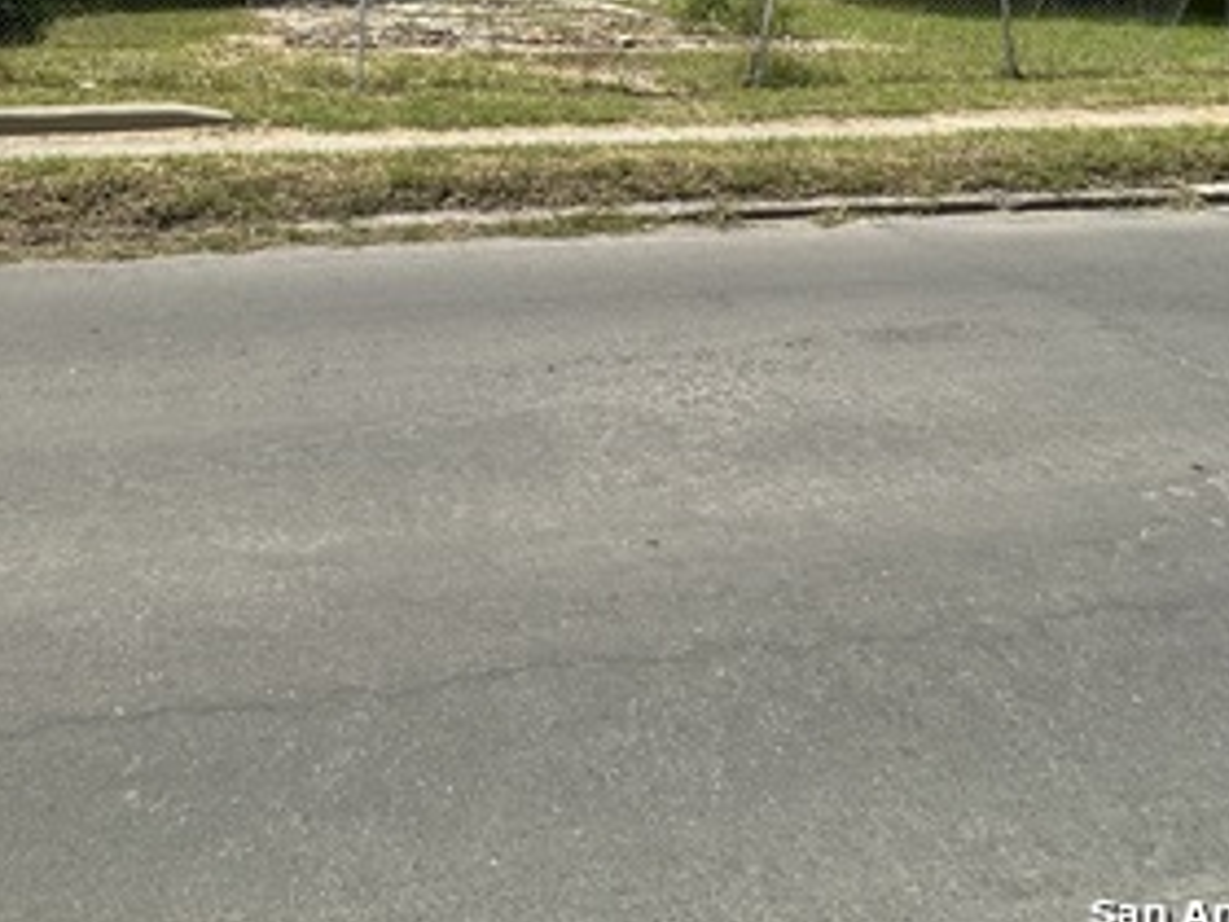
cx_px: 386
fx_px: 1136
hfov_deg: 55.3
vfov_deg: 36.6
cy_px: -114
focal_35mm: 32
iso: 50
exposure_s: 1/1887
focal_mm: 2.22
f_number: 2.2
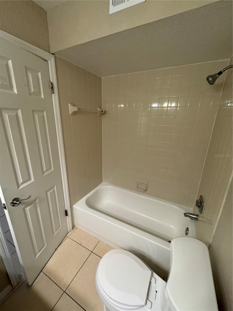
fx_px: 126
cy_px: 156
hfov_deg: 85.7
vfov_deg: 102.1
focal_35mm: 14
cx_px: 116
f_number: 2.2
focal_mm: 2.22
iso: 200
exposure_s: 1/60
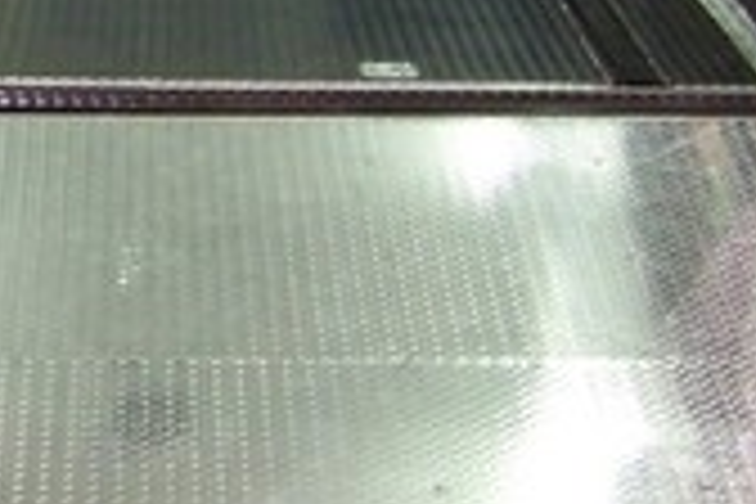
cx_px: 202
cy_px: -92
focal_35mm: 156
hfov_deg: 13.1
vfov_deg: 8.7
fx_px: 3276
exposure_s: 1/30
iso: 202
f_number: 2.8
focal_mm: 5.85
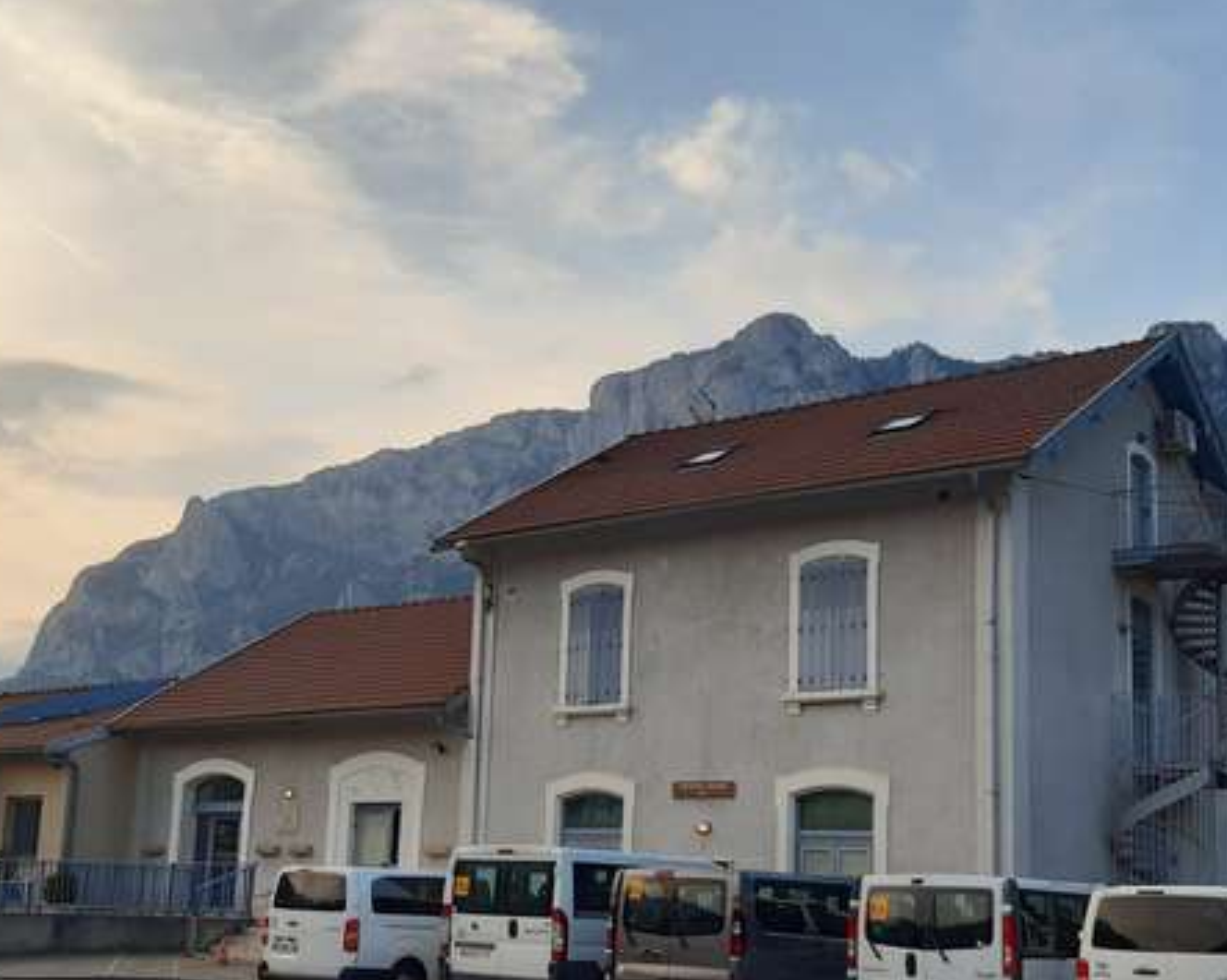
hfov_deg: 42.0
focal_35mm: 44
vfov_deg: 33.8
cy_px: 651
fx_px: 1597
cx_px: 579
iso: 40
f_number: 1.7
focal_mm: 3.92
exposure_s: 1/305
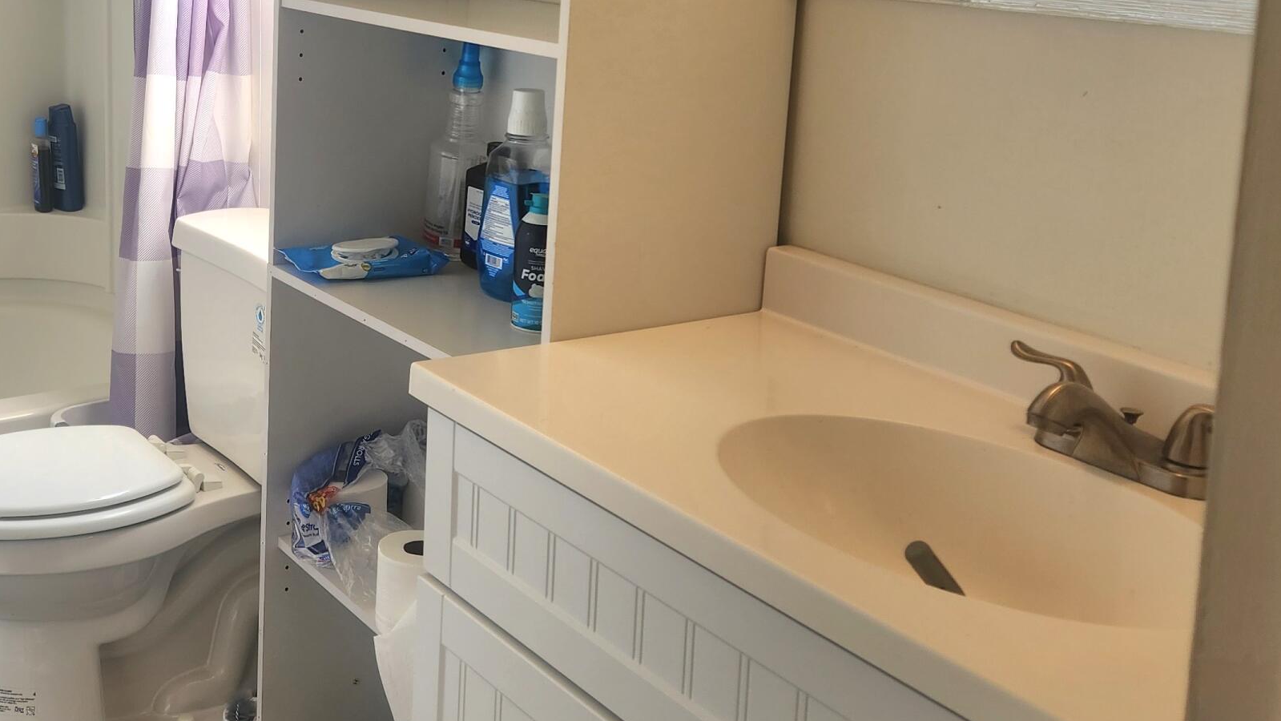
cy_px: 105
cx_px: 352
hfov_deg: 42.6
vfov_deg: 24.9
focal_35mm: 47
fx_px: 1597
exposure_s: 1/120
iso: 40
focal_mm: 5.4
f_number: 1.8
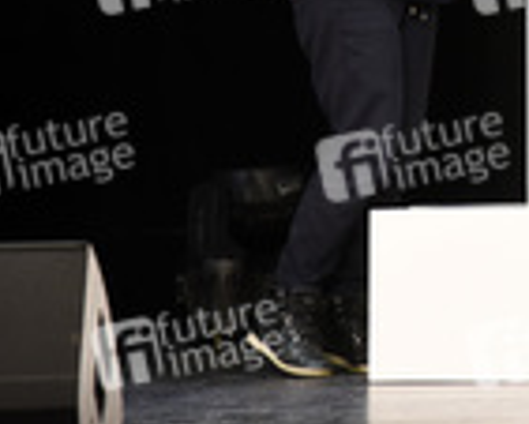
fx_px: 5625
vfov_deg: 4.3
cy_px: -124
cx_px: 839
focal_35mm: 359
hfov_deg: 5.3
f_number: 6.3
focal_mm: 120
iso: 1000
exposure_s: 1/80
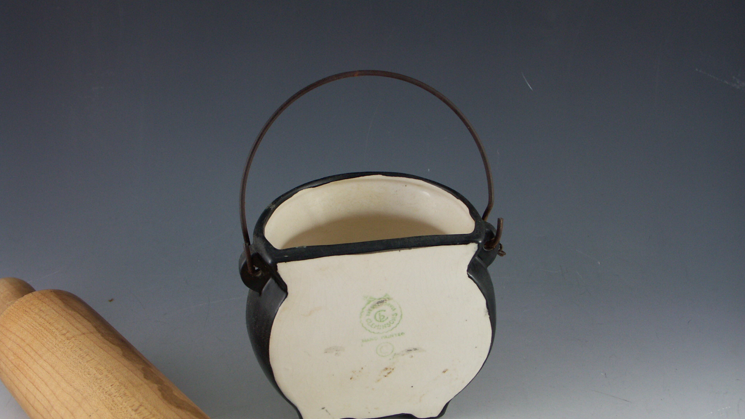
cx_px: 372
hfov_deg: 46.4
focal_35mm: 44
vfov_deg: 27.0
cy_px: 259
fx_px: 869
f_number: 4
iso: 100
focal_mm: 10.26
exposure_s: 1/80
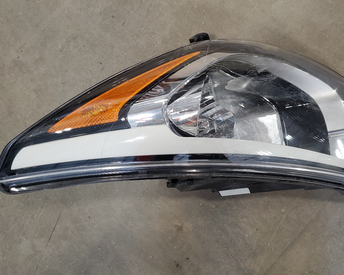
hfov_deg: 52.5
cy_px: 106
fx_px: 346
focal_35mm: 34
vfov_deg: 43.1
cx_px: 207
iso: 57
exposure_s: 1/60.2
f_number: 1.5
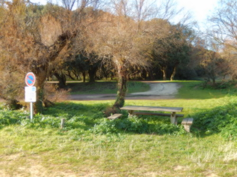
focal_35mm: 32
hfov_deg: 56.8
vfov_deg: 44.2
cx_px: 118
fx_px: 219
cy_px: 88
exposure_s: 1/250
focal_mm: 5.7
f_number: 3.8
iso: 200
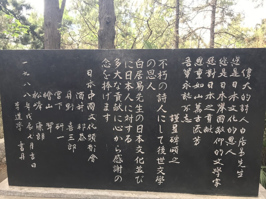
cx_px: 133
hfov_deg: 63.5
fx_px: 215
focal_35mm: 28
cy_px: 100
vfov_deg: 49.7
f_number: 1.8
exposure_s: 1/100
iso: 40
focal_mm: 3.99
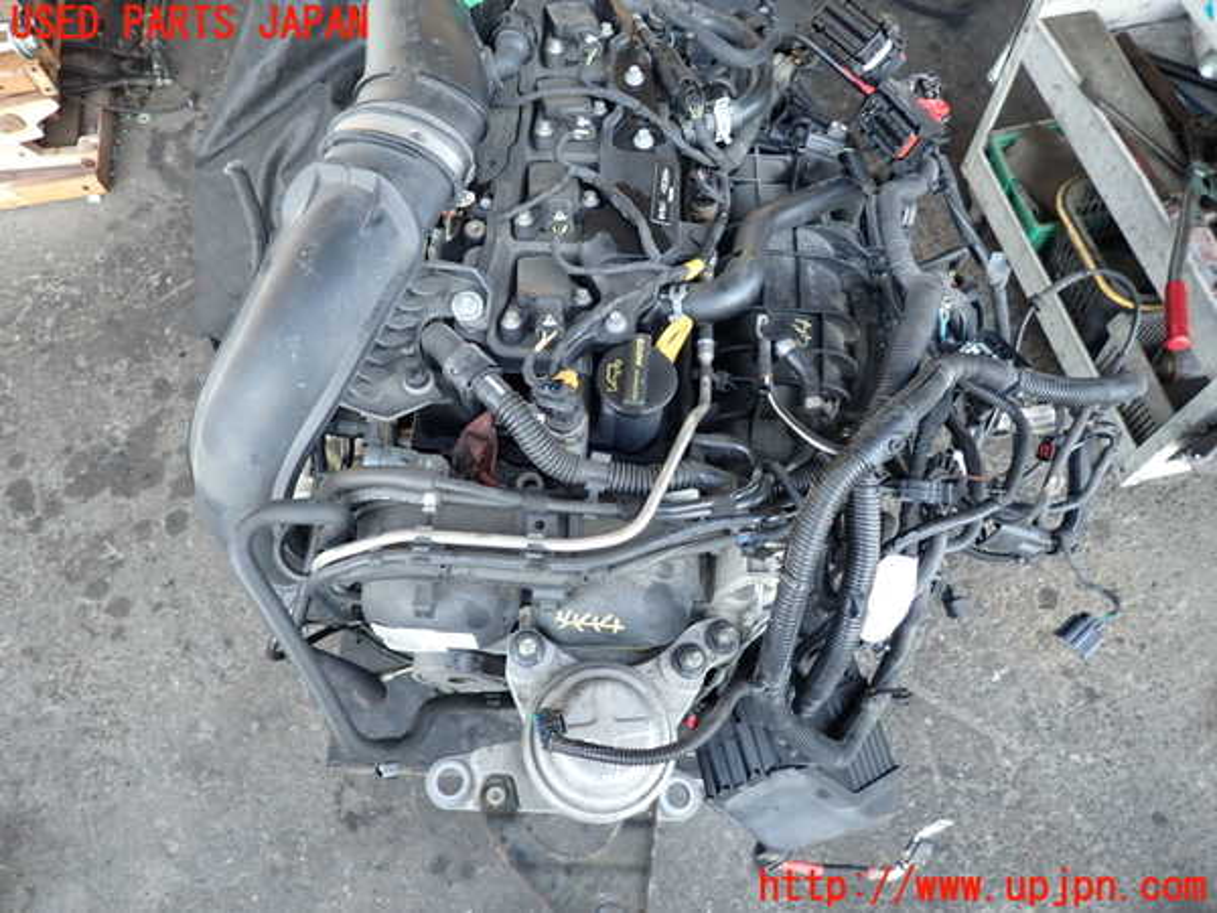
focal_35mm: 25
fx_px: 879
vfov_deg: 54.9
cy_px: 456
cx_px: 608
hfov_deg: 69.4
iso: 200
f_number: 2
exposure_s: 1/60
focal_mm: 4.5
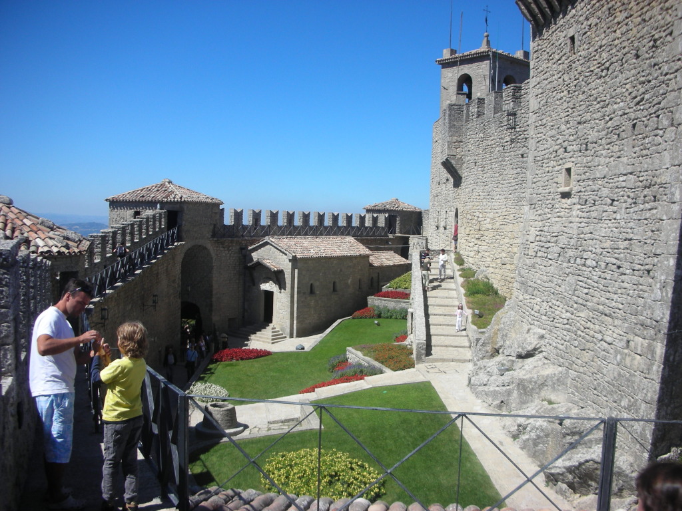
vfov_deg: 40.7
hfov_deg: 52.6
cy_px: 256
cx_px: 341
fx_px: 690
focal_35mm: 35
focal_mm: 5.8
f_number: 8.5
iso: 50
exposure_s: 1/106
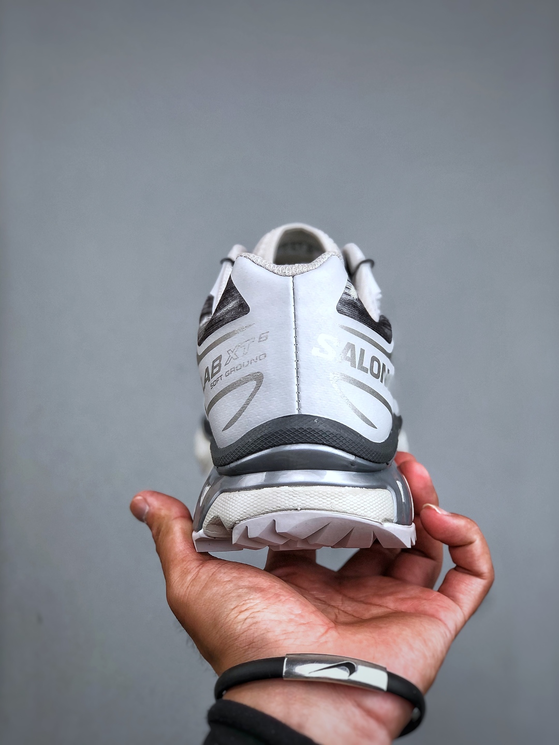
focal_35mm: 57
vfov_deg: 33.8
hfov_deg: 25.7
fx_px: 1227
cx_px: 280
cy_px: 372
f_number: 2.8
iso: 32
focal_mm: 6.6
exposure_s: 1/100
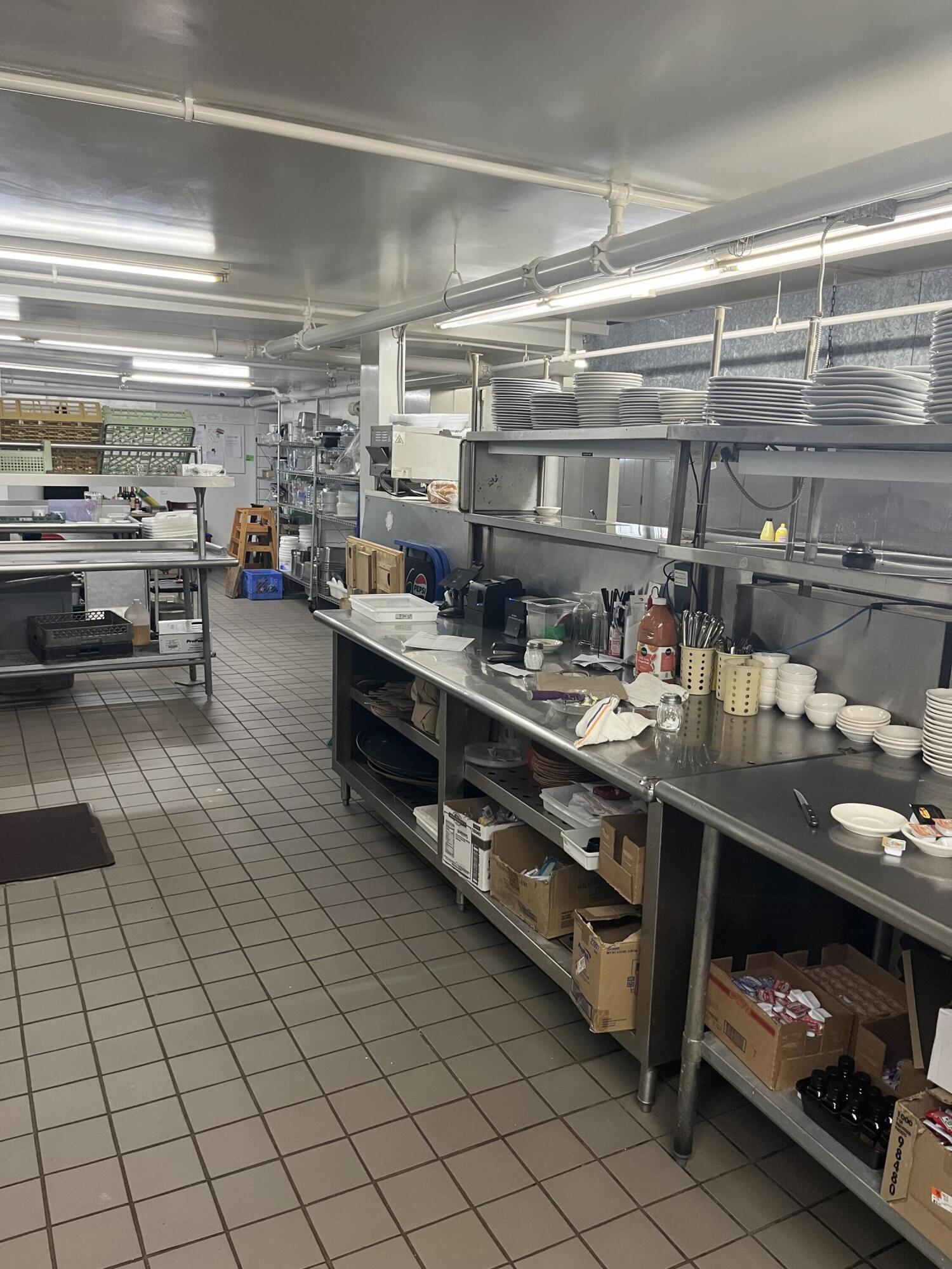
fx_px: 953
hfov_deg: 53.1
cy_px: 634
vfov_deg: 67.3
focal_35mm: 26
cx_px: 476
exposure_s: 1/60
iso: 160
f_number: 1.6
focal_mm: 5.1
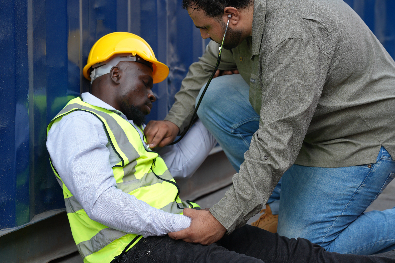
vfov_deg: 10.2
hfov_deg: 15.2
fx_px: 1481
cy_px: 132
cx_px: 198
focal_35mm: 135
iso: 160
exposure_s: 1/160
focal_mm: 135
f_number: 4
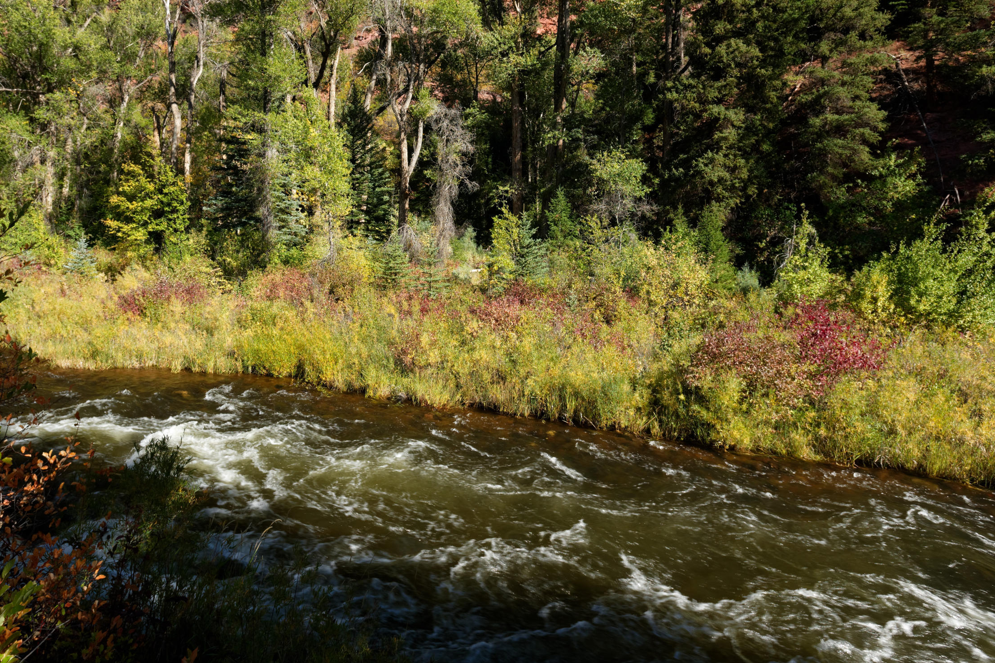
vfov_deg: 54.0
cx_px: 430
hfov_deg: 75.7
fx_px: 636
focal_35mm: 23
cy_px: 222
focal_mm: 17
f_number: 8
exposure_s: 1/60
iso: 125
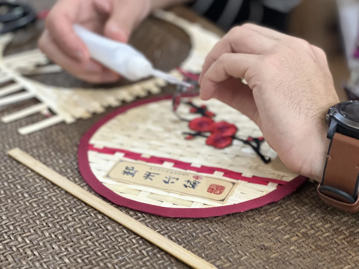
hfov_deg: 21.8
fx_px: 933
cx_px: 196
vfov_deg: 16.4
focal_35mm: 90
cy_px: 121
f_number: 2.8
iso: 250
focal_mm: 9
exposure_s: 1/100
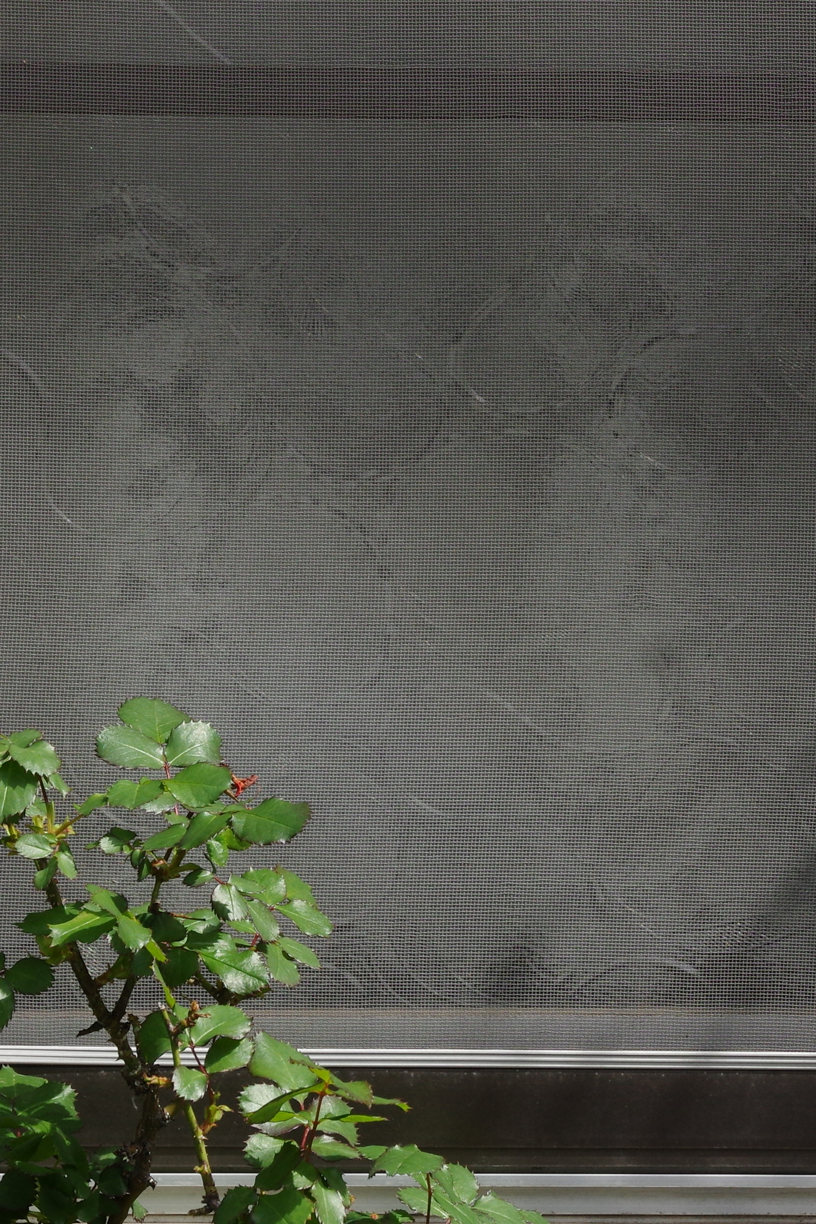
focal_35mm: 168
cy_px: 701
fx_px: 5712
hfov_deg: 8.2
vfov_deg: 12.2
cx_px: 609
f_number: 10
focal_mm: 48
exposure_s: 1/320
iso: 400
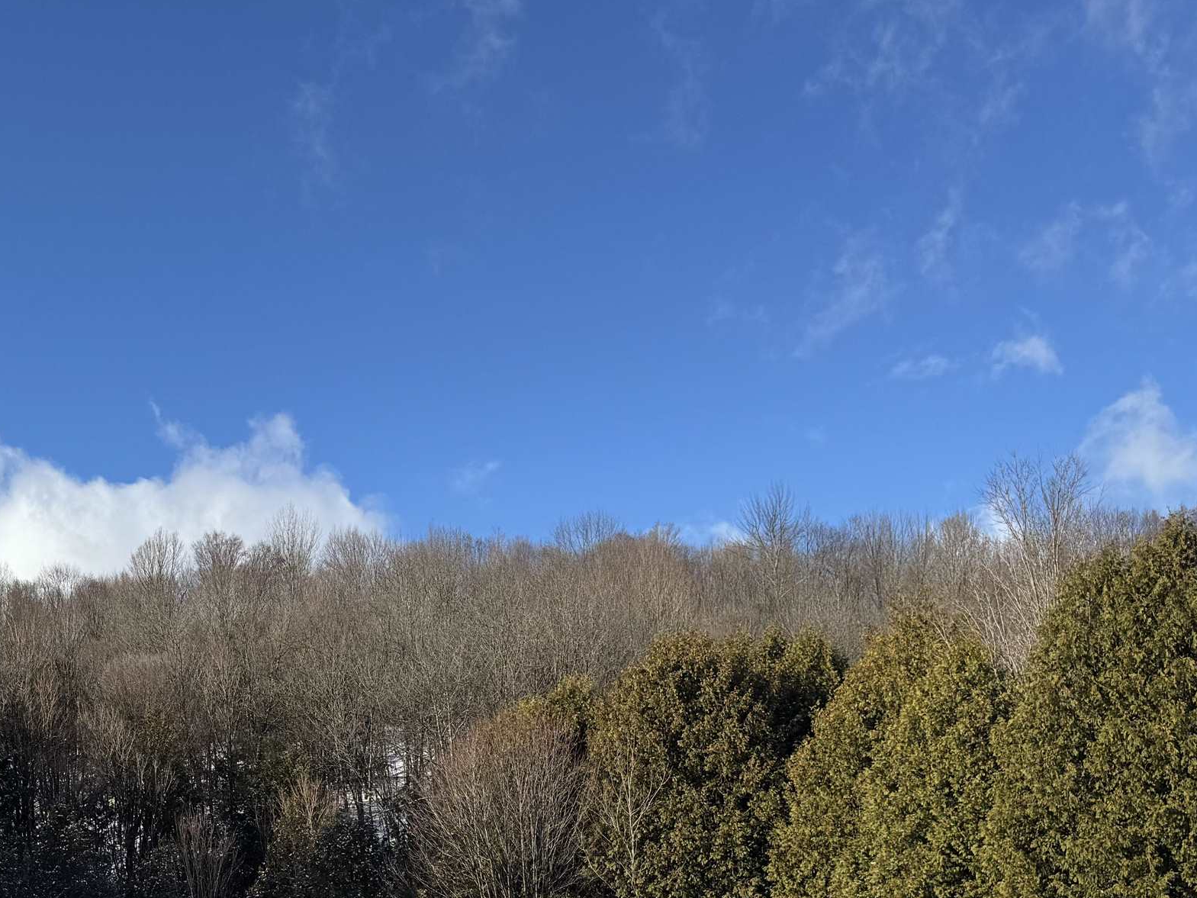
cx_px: 237
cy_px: 803
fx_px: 1625
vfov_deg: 29.6
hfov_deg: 38.9
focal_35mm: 47
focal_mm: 6.76
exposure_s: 1/4049
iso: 80
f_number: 1.78
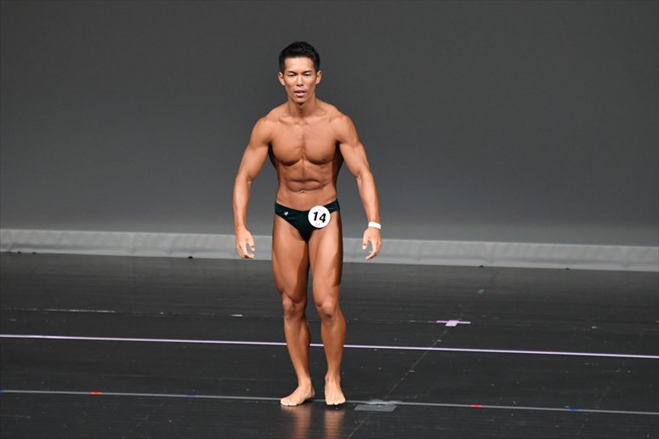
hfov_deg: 6.0
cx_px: 330
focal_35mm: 345
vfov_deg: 4.0
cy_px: 220
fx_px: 6312
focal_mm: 230
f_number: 5.6
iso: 4000
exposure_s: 1/400
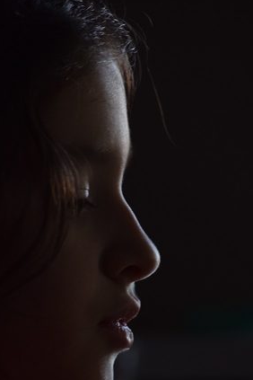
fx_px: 3363
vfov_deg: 6.5
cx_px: 105
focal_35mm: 319
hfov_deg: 4.3
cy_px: 236
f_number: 5.6
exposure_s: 1/125
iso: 800
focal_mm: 150
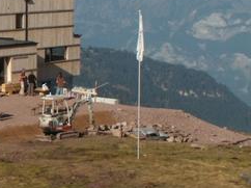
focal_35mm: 127
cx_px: -48
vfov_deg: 11.7
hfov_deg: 15.0
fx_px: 920
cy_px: 84
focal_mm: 7.98
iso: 50
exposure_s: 1/200
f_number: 8
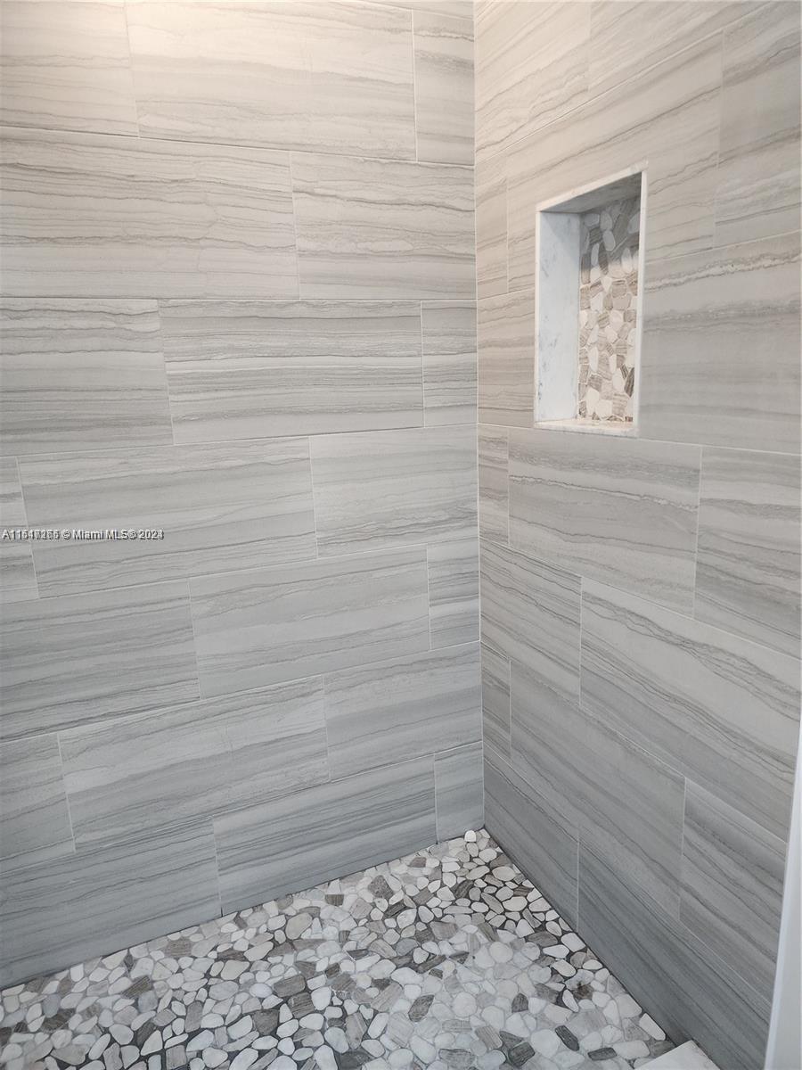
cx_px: 401
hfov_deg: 58.9
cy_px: 535
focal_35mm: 23
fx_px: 710
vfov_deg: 73.9
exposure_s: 1/120
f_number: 1.8
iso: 320
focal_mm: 6.4
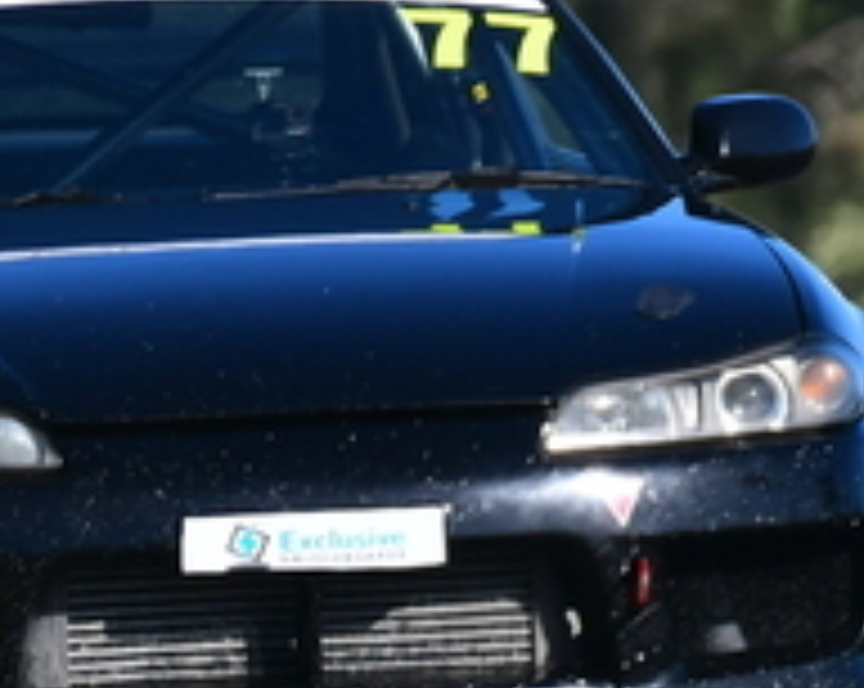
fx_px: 74937
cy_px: 191
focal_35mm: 2935
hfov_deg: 0.7
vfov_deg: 0.5
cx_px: 18
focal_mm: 500
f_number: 11
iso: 500
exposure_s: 1/640
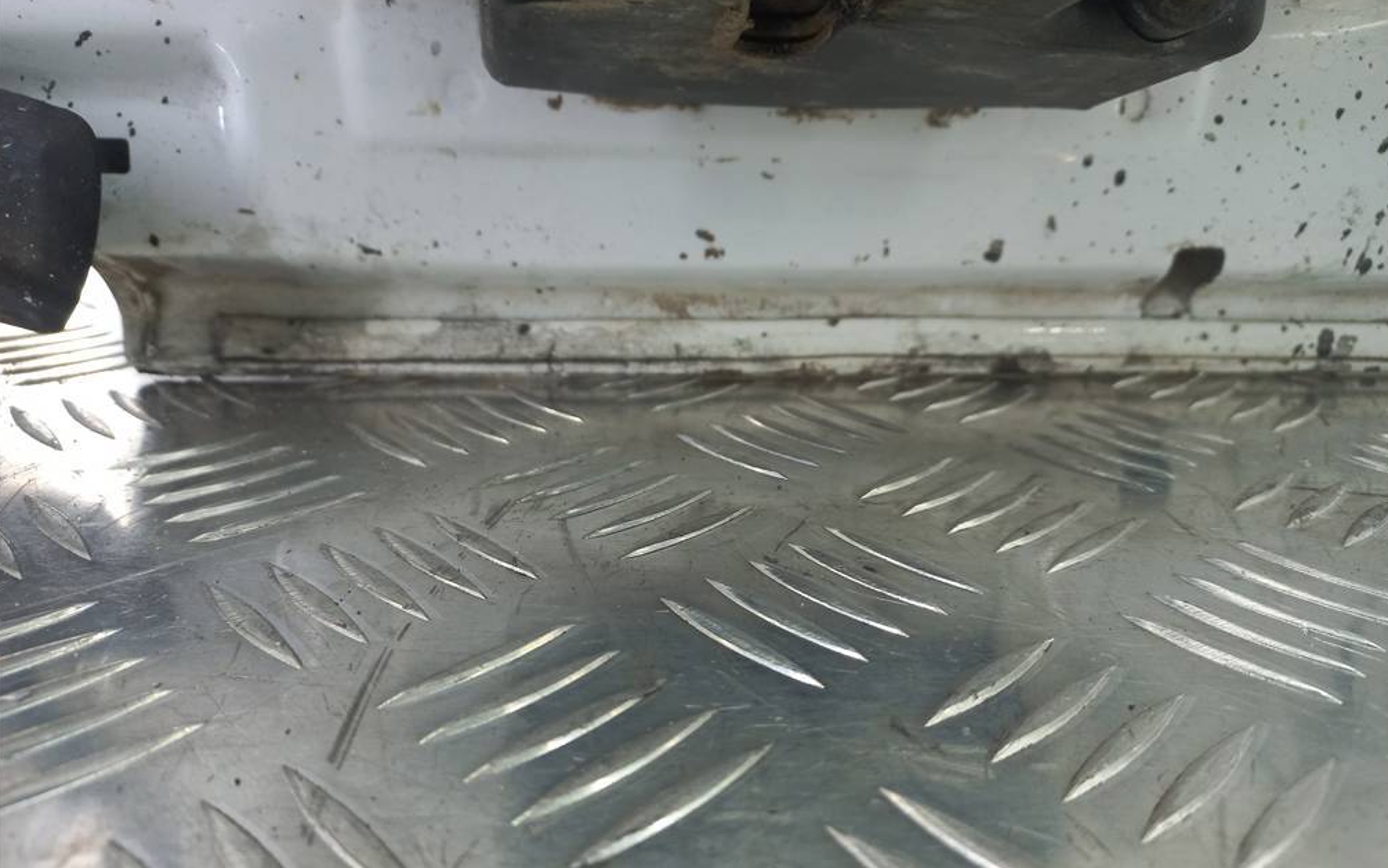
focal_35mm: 27
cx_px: 700
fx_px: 1021
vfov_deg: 45.8
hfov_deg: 68.4
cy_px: 517
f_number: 1.8
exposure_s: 1/50
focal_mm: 4.6
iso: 64
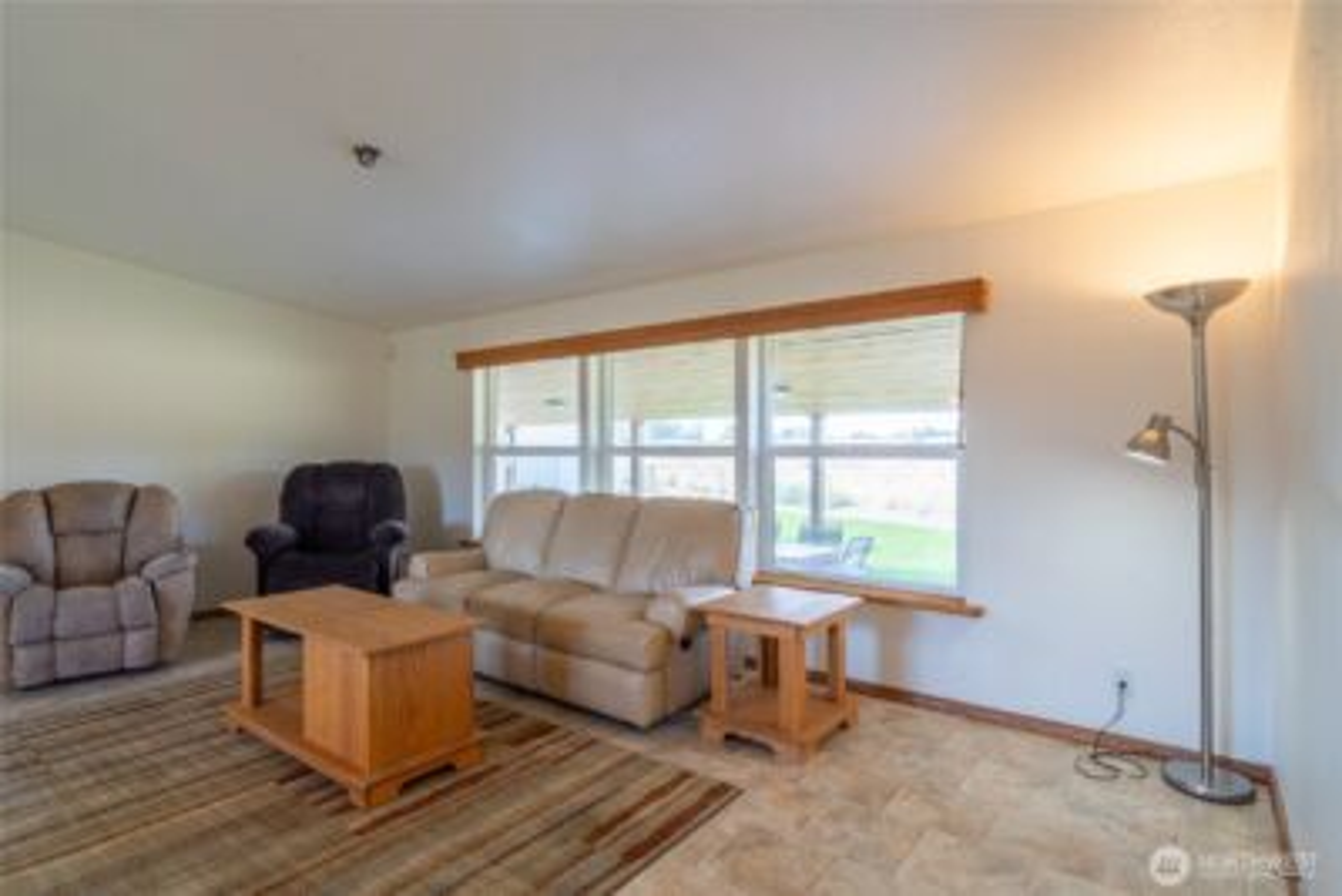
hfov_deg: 90.0
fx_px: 671
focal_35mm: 18
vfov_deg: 67.4
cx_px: 671
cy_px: 448
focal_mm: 18
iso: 320
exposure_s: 1/30
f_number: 8
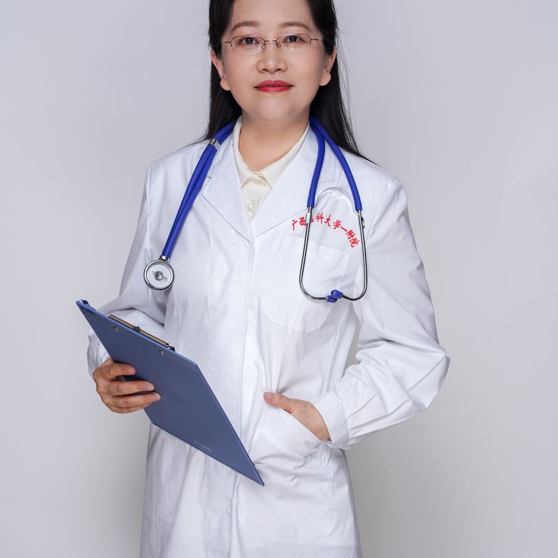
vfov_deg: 16.0
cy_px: 310
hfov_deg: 16.0
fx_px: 1988
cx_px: 279
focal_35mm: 109
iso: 100
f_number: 6.3
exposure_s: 1/160
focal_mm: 85
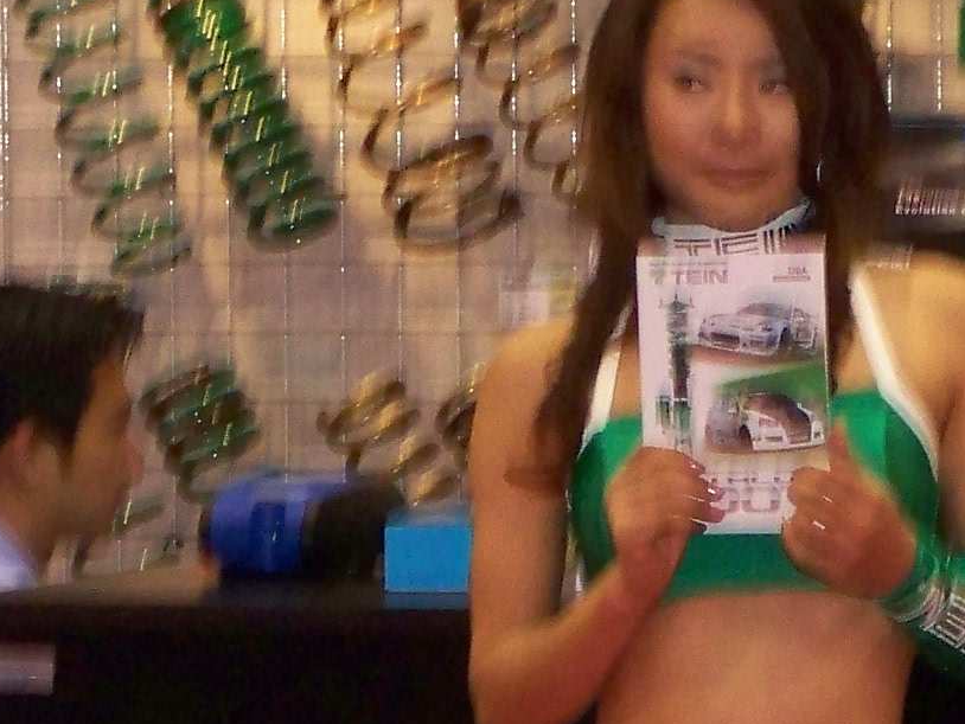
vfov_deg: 3.2
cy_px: 863
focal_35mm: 464
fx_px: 12939
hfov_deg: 4.3
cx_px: 645
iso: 250
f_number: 3.2
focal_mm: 20.3
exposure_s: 1/50
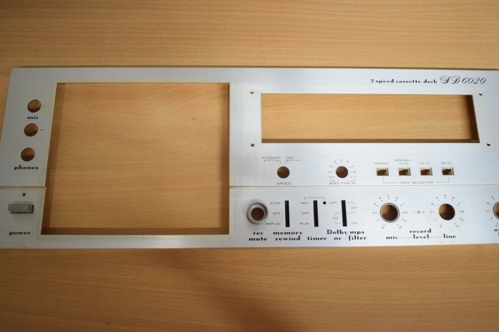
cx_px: 262
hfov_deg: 52.4
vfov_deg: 36.3
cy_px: 151
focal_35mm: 37
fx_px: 507
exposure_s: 1/125
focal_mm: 21
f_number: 4
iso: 1250
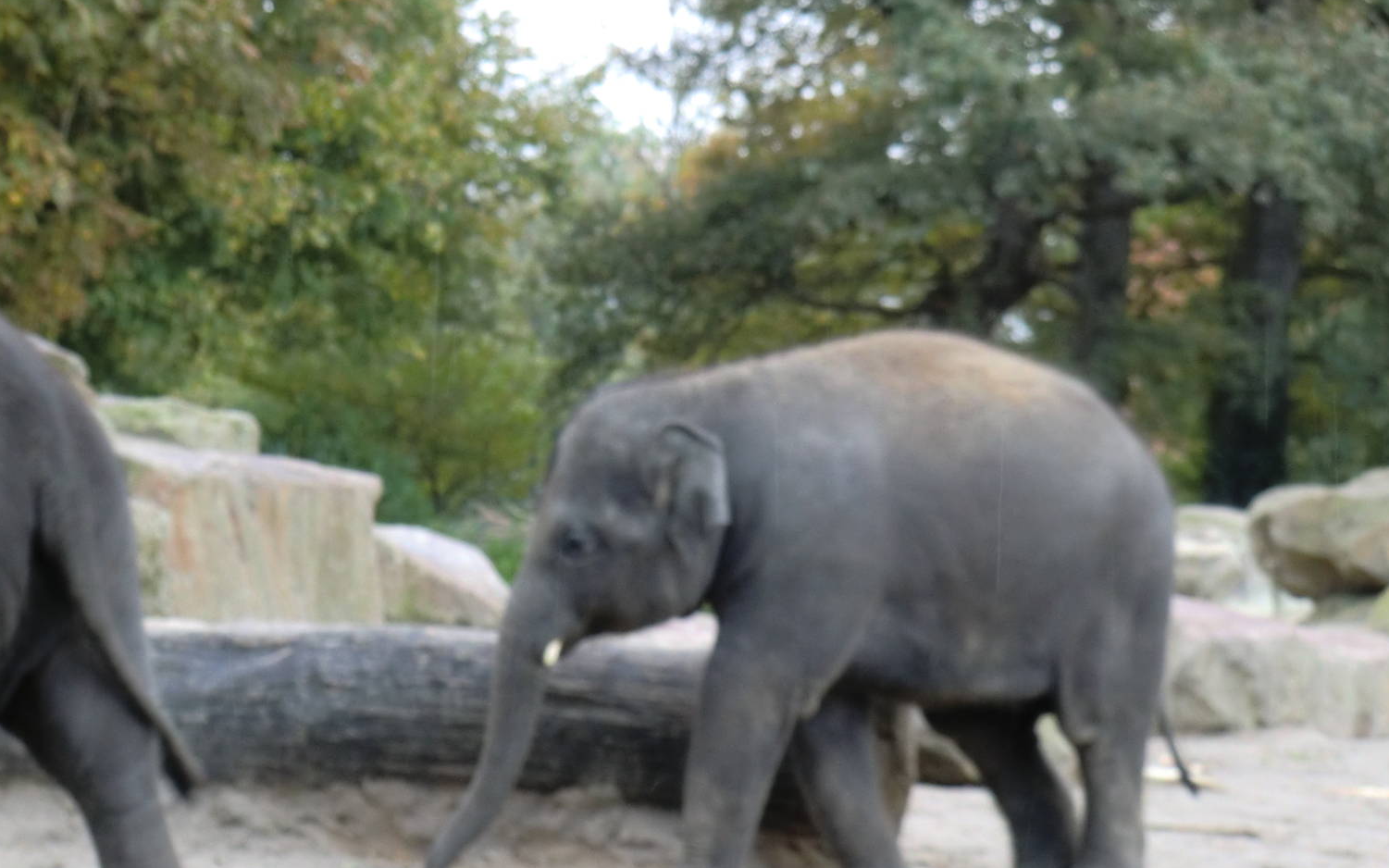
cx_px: 691
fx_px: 5262
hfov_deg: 15.0
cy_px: 456
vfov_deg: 9.4
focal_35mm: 139
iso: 250
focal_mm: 22
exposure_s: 1/60
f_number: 5.2
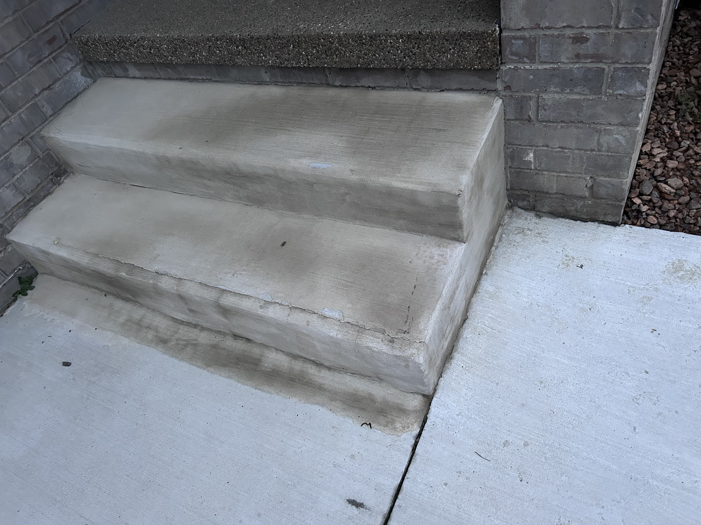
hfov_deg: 67.3
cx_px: 350
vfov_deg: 53.1
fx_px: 527
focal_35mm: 26
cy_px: 262
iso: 500
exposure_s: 1/48
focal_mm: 5.7
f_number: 1.5
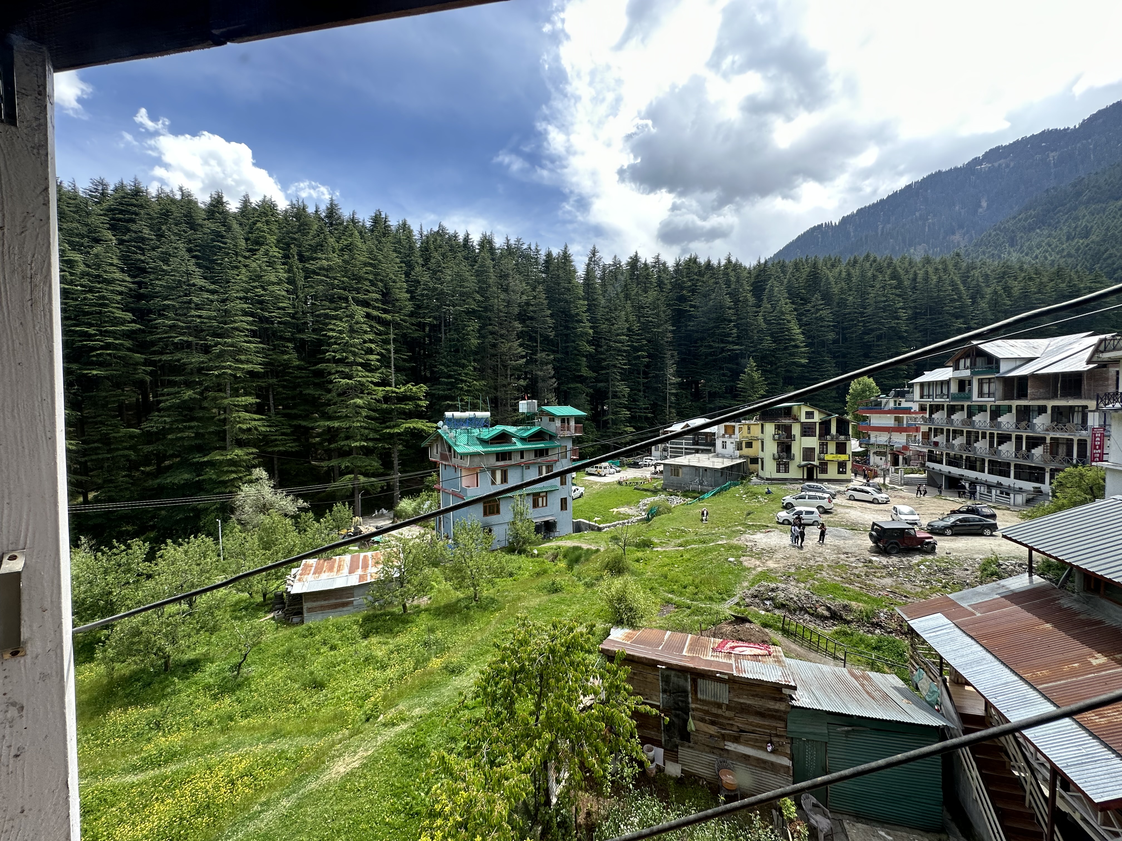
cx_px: 561
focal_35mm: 14
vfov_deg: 85.7
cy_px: 420
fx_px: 454
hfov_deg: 102.1
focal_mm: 2.22
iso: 40
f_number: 2.2
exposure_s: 1/535
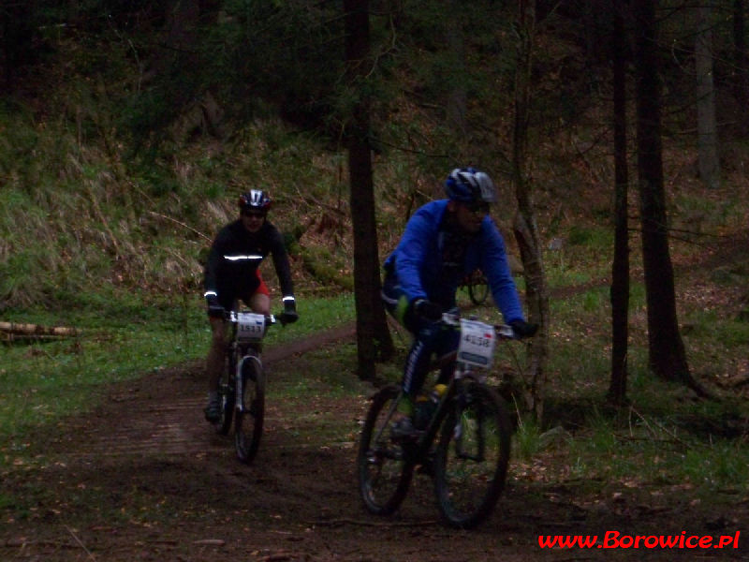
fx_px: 2532
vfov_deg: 12.7
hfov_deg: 16.8
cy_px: 281
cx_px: 374
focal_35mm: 117
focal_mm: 19.2
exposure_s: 1/125
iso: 400
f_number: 4.4
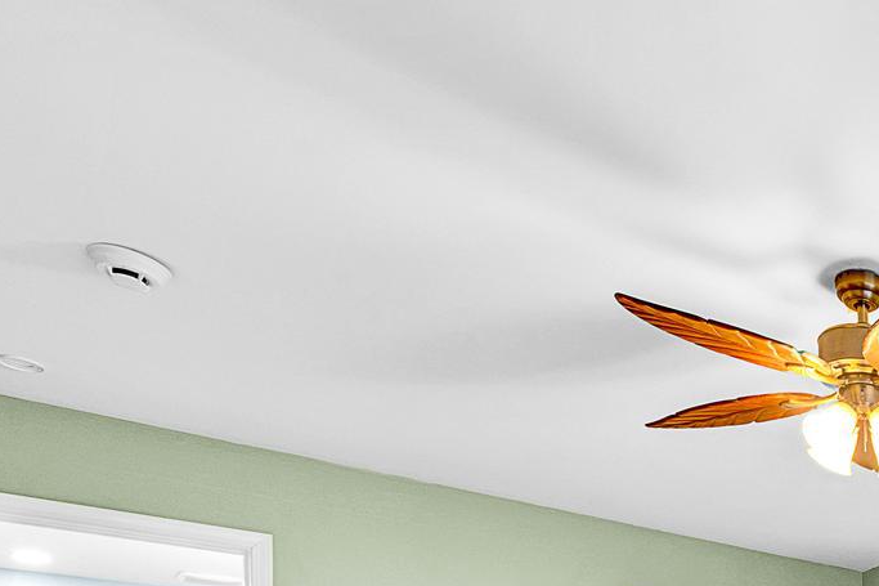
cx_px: 921
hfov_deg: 43.6
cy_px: 817
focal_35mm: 36
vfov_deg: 28.2
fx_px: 879
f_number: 8
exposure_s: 1/1.67
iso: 200
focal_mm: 12
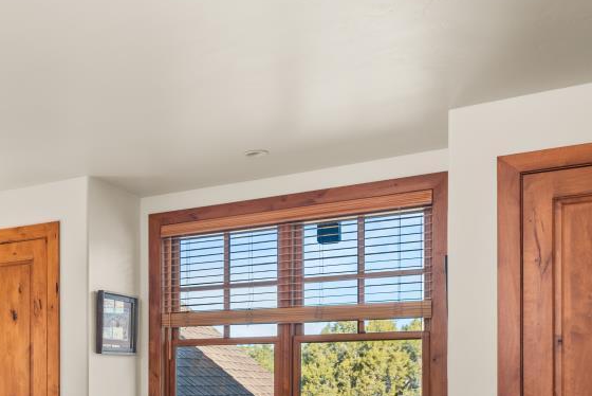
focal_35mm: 51
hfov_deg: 34.4
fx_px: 839
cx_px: -34
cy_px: 382
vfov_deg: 25.4
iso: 400
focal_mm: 19
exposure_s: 1/1.67
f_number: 10
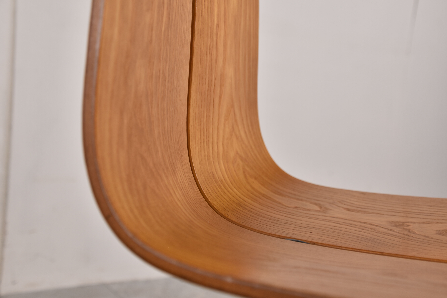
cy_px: 149
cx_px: 224
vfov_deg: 28.1
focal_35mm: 48
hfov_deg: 41.1
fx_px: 596
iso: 200
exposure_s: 1/30
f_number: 4
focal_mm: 32
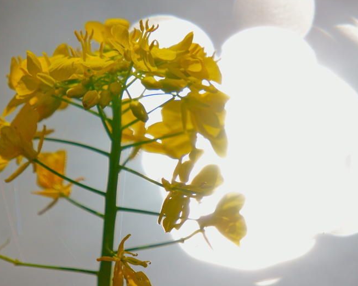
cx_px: 178
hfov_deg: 4.2
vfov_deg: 3.3
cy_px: 105
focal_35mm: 463
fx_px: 4904
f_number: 8
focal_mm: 210
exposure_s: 1/4000
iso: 800
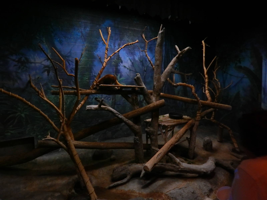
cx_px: 134
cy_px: 100
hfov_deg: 73.9
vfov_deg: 58.9
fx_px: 177
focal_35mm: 23
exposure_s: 1/8
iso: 1600
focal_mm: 4
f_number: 3
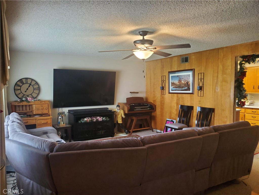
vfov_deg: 53.1
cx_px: 130
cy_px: 98
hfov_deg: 67.3
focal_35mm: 26
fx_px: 195
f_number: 1.5
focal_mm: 4.3
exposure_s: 1/40
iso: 250
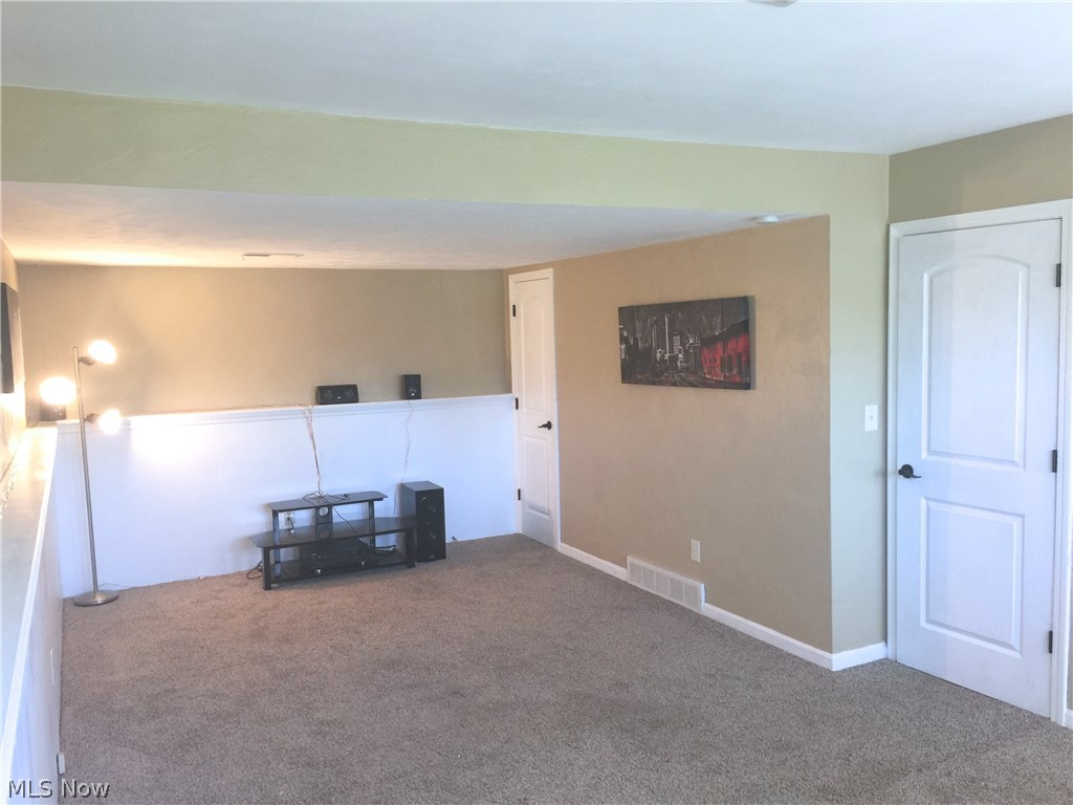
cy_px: 402
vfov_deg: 48.2
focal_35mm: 29
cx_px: 536
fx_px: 899
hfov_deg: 61.7
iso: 64
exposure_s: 1/15
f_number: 2.2
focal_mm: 4.15
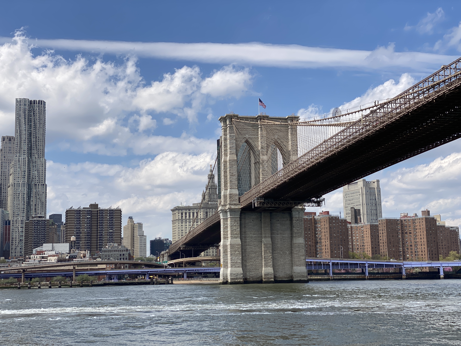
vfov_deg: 28.0
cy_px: 173
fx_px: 693
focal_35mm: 52
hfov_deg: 36.8
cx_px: 230
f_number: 2
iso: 20
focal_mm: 6
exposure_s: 1/2283
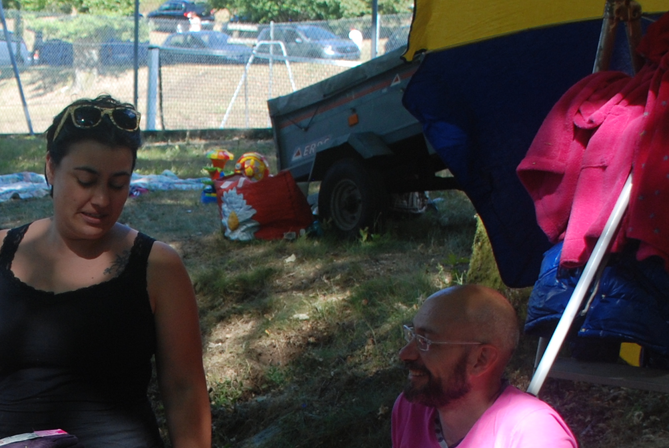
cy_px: 568
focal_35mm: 113
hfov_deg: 17.7
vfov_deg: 11.9
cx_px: 37
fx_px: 2103
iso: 200
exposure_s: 1/250
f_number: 4
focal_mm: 26
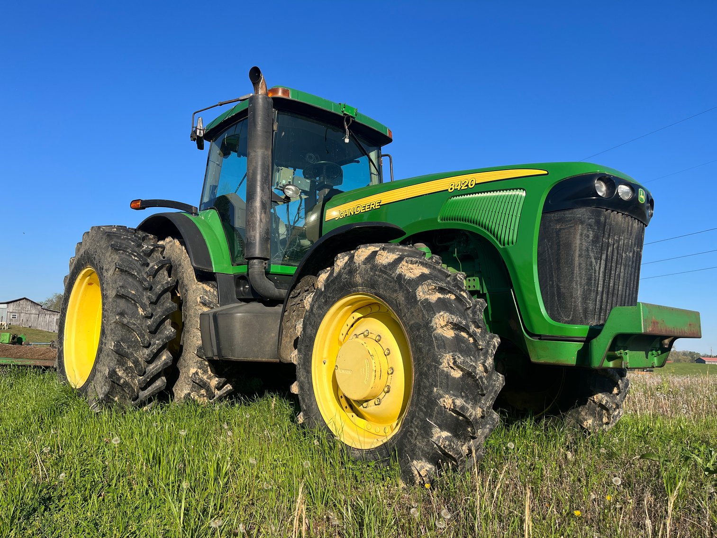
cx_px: 358
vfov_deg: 53.1
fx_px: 539
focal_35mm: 26
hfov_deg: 67.3
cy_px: 269
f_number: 1.6
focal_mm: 5.1
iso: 50
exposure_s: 1/2688
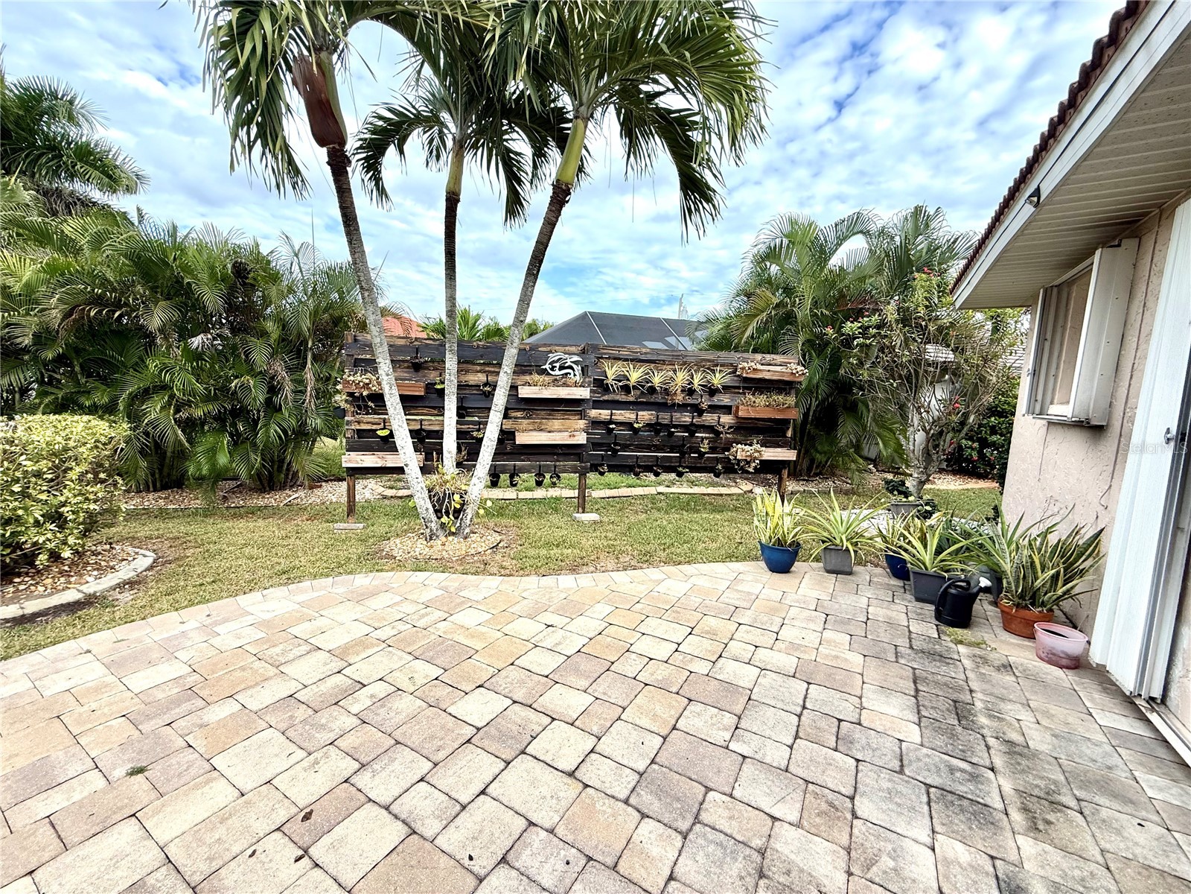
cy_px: 447
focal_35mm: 14
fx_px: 482
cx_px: 596
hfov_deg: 102.1
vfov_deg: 85.7
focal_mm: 2.22
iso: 64
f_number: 2.2
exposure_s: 1/830
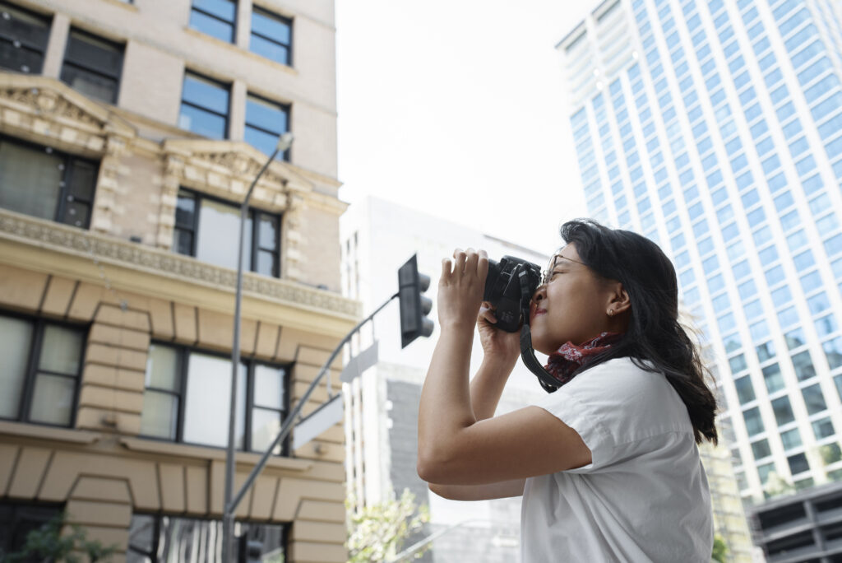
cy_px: 282
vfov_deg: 37.9
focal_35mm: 35
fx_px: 819
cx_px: 421
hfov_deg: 54.4
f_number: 4.5
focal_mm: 35
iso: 400
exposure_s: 1/320
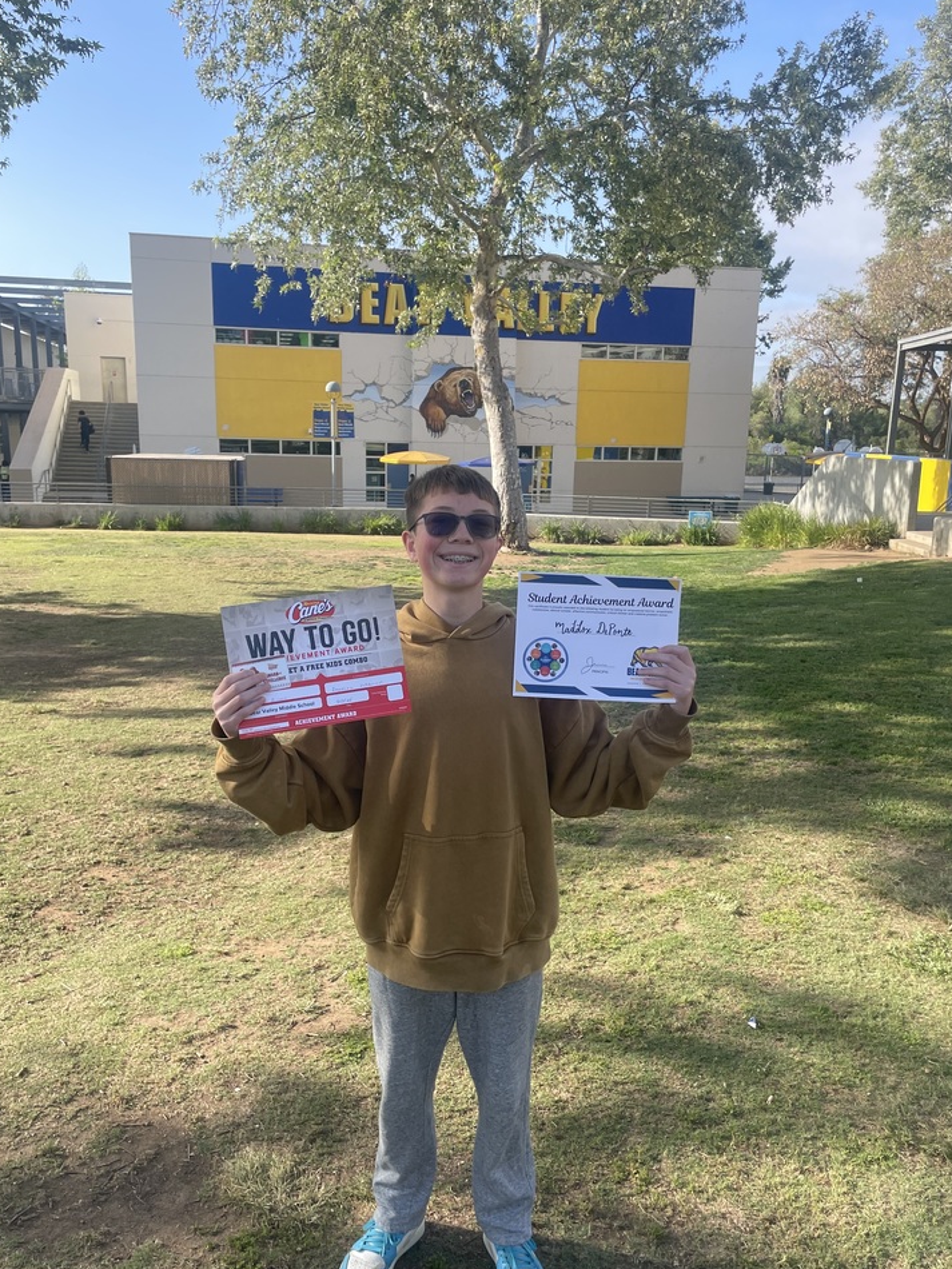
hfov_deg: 49.7
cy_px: 659
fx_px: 1027
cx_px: 475
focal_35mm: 28
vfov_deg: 63.4
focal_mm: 4.2
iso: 32
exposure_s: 1/972
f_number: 1.6
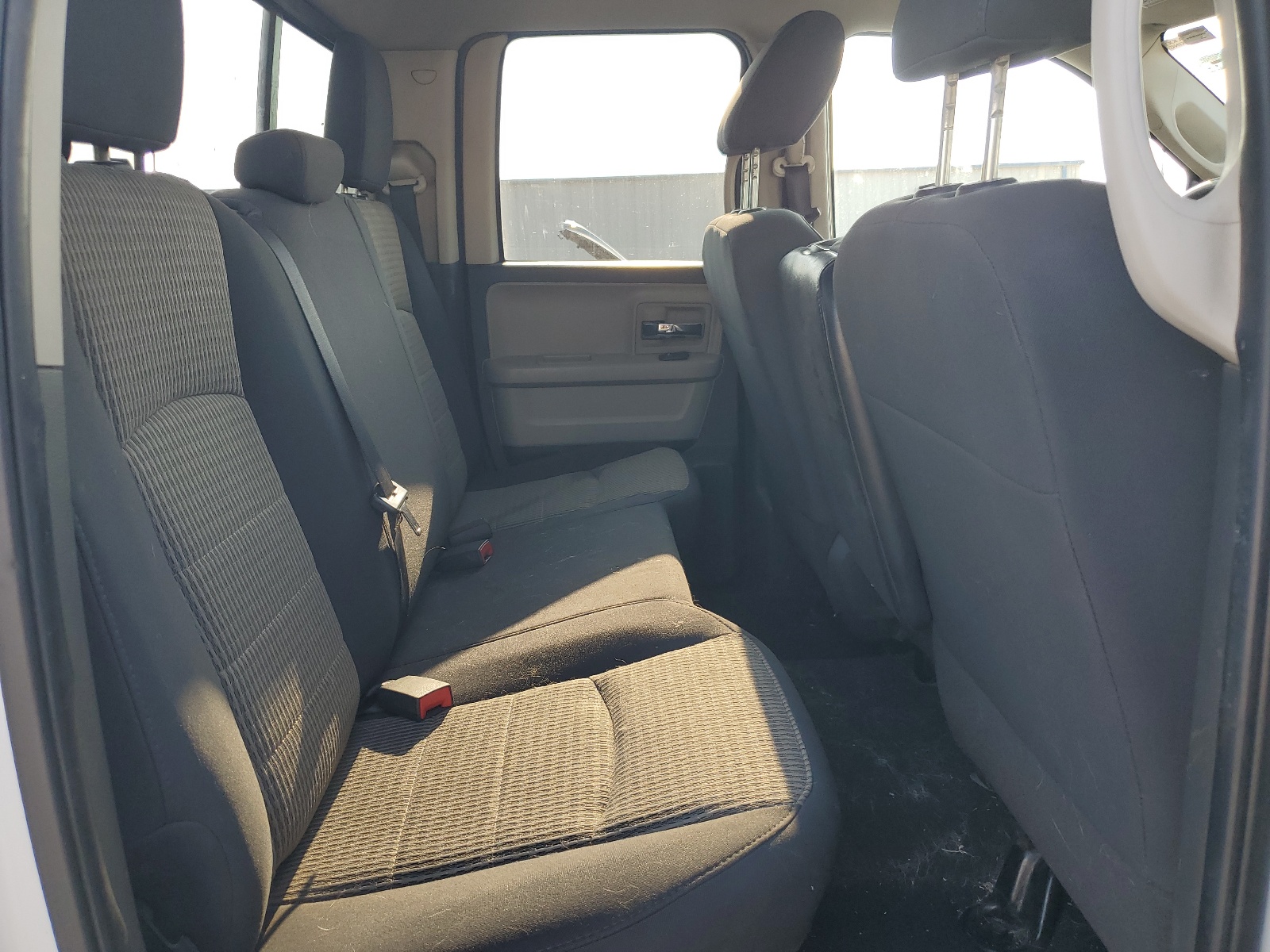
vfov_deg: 53.1
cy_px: 476
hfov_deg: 67.3
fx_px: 954
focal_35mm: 26
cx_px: 635
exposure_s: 1/270
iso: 50
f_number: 1.5
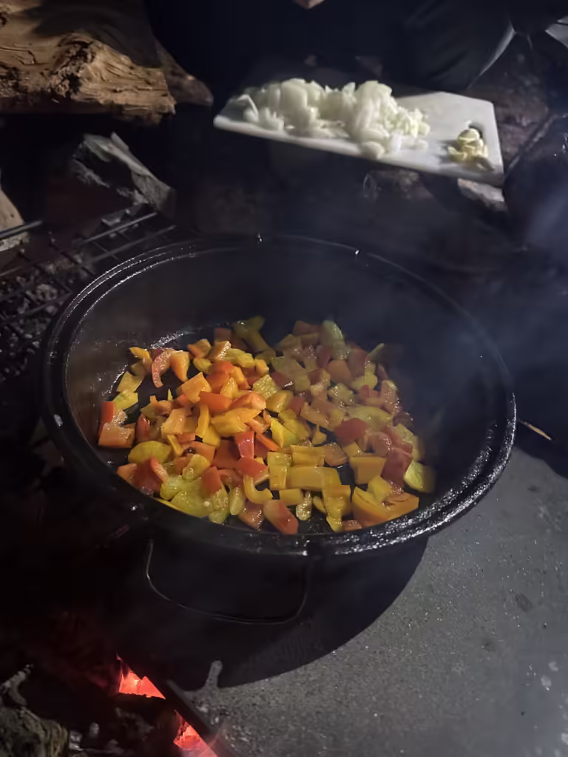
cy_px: 378
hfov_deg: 56.8
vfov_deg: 71.6
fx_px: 525
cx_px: 284
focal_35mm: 24
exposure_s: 1/30
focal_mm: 6.86
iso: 1250
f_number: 1.78
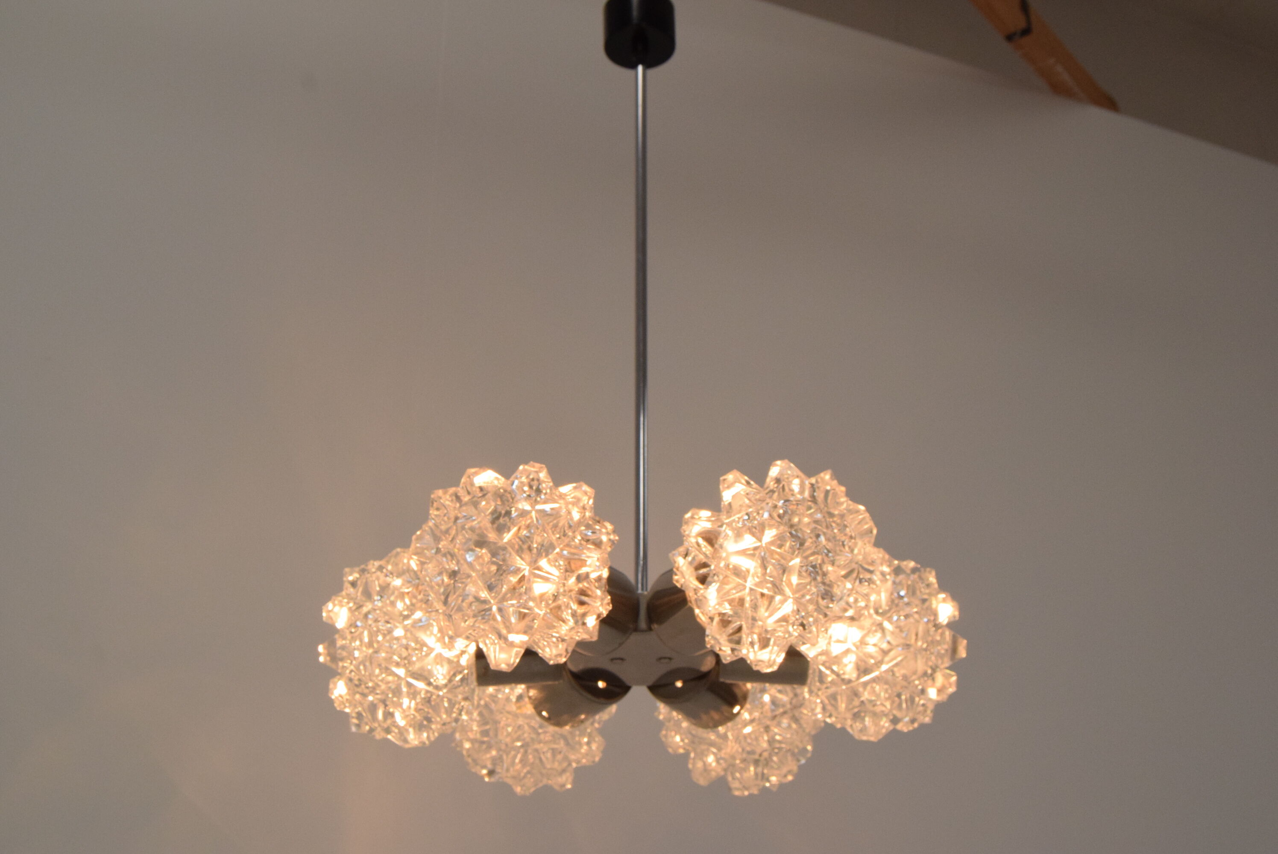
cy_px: 427
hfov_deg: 43.6
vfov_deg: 29.9
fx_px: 1599
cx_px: 639
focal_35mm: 45
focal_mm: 30
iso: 1600
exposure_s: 1/400
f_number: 10
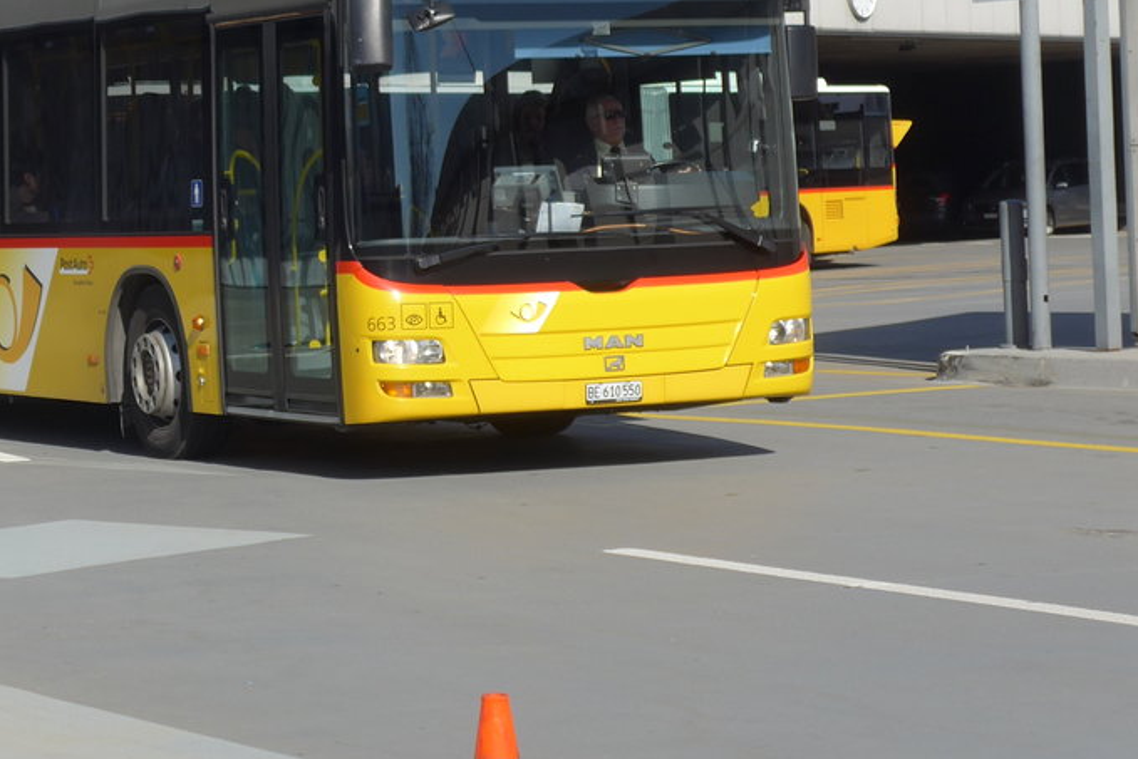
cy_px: 121
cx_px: 134
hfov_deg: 17.7
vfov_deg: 12.0
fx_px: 3604
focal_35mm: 114
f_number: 3.7
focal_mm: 12.7
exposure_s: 1/1300
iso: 80
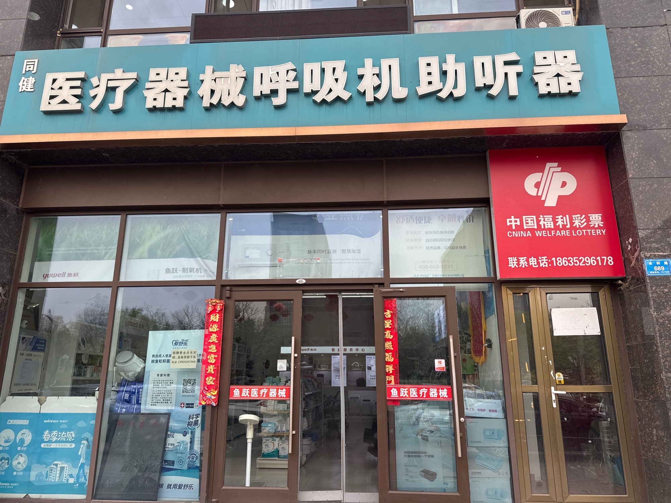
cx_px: 336
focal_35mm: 24
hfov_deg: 71.6
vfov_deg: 56.8
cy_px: 252
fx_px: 465
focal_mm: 6.76
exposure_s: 1/320
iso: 80
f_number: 1.78
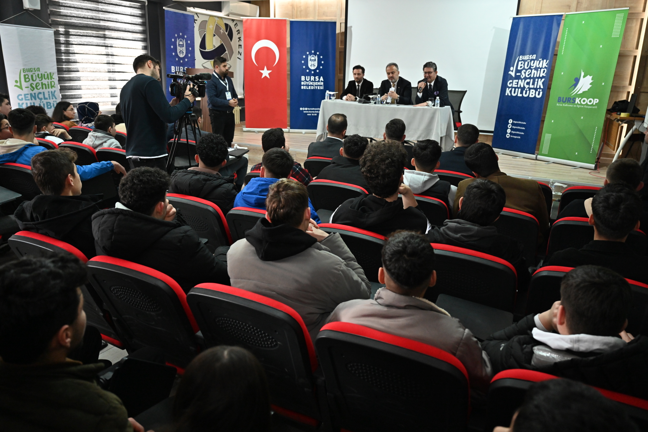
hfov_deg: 64.6
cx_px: 324
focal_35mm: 28
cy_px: 216
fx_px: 513
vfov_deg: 45.7
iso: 2000
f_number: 4
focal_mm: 28.5
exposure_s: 1/160
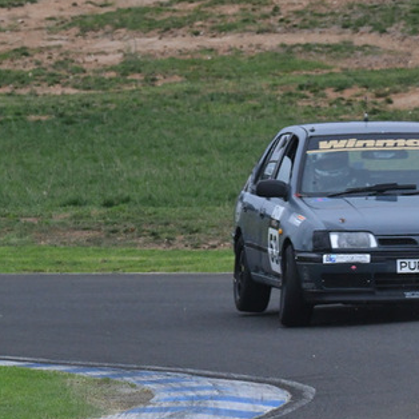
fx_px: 12900
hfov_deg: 1.9
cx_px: 518
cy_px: 205
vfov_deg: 1.9
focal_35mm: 942
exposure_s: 1/640
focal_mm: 290
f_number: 10
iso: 2000
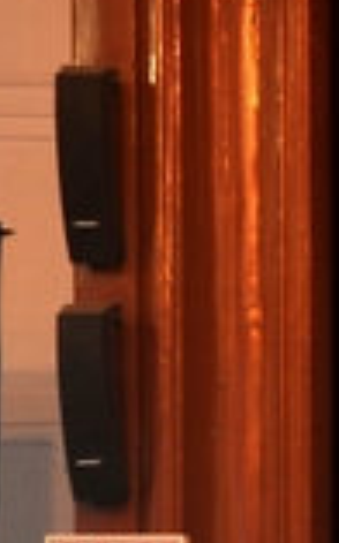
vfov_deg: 4.5
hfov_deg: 2.7
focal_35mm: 465
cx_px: 1733
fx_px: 6880
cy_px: 545
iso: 500
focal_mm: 70
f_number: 2.8
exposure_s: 1/60
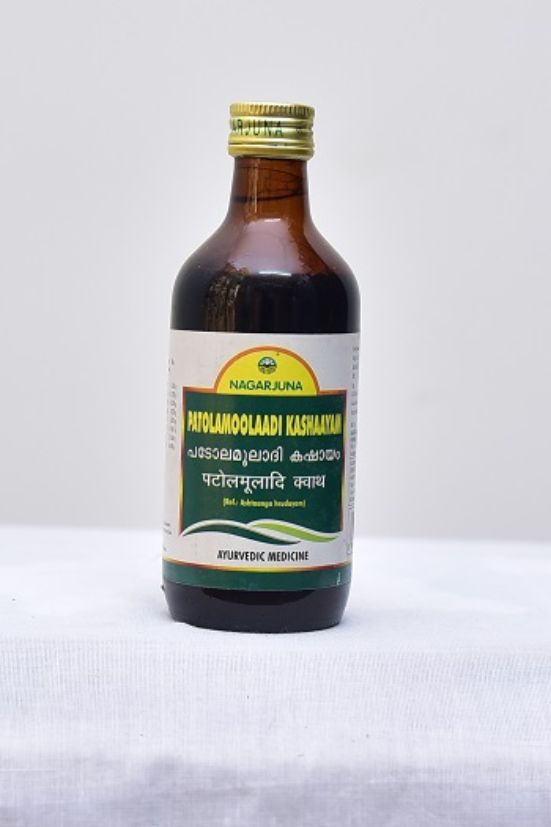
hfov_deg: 30.5
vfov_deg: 44.5
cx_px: 276
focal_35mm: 44
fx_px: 1011
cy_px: 414
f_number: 4
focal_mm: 44
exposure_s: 1/100
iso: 1250
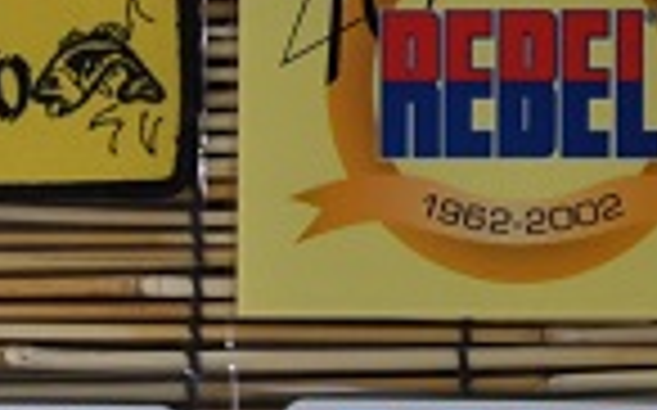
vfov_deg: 9.3
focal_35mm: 135
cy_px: 676
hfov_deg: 15.5
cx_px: 284
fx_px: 2415
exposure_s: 1/60
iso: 400
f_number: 4
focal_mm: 20
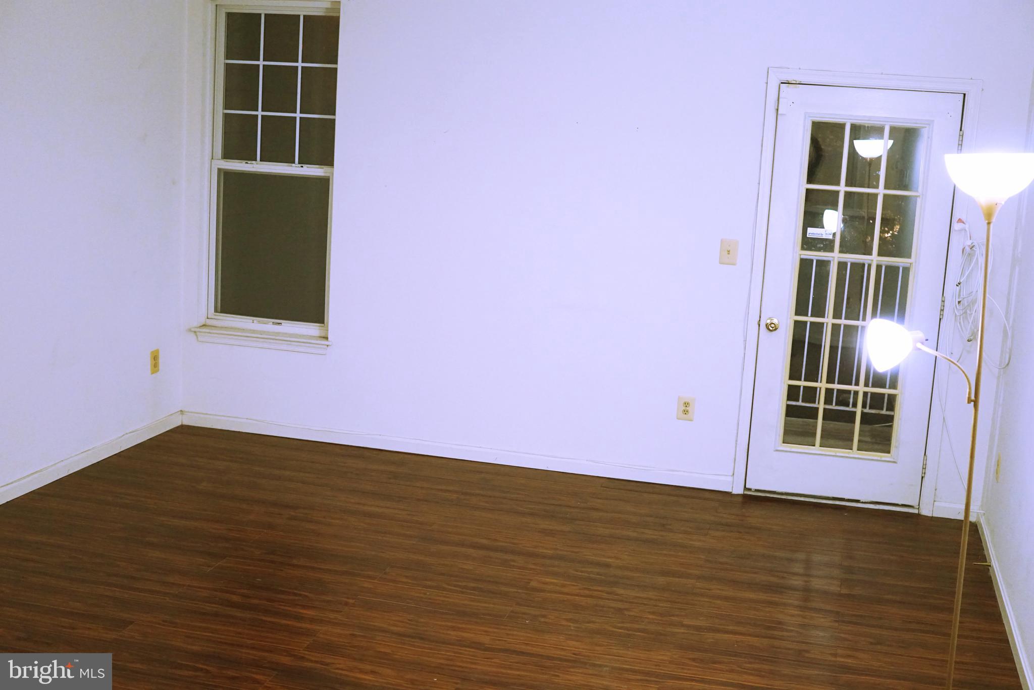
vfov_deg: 29.9
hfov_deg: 43.6
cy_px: 345
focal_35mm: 45
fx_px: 1293
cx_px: 517
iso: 1600
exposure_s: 1/160
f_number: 2.8
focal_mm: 30
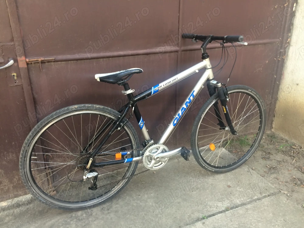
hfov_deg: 61.7
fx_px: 255
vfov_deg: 48.2
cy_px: 114
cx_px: 152
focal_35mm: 29
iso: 32
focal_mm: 4.15
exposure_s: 1/33
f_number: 2.2
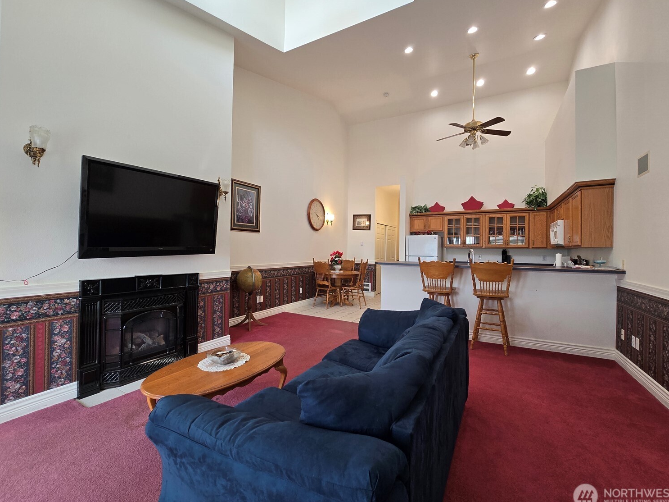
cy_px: 244
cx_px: 330
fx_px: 271
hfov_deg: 102.1
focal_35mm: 14
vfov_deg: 85.6
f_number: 2.2
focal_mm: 2.2
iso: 100
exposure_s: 1/60
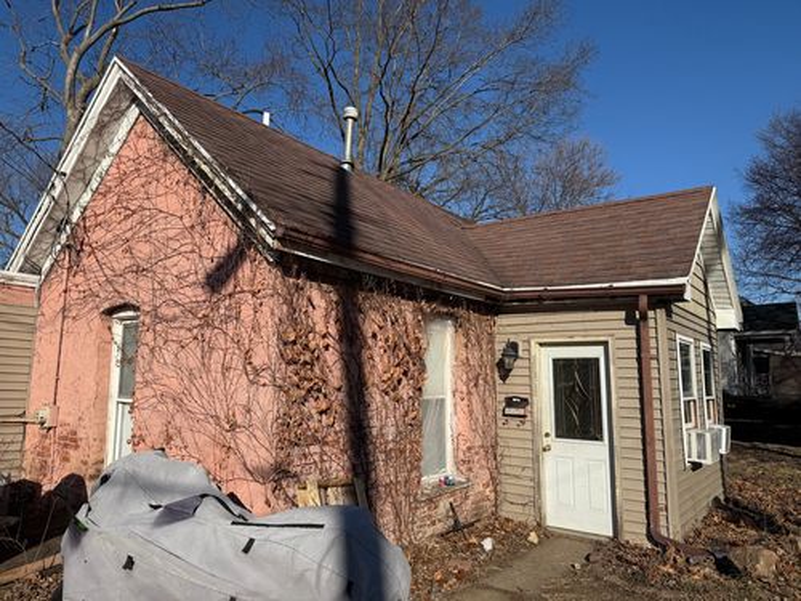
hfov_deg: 71.6
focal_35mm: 24
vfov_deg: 56.8
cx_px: 400
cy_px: 300
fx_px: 555
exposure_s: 1/7353
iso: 80
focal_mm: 6.76
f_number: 1.78
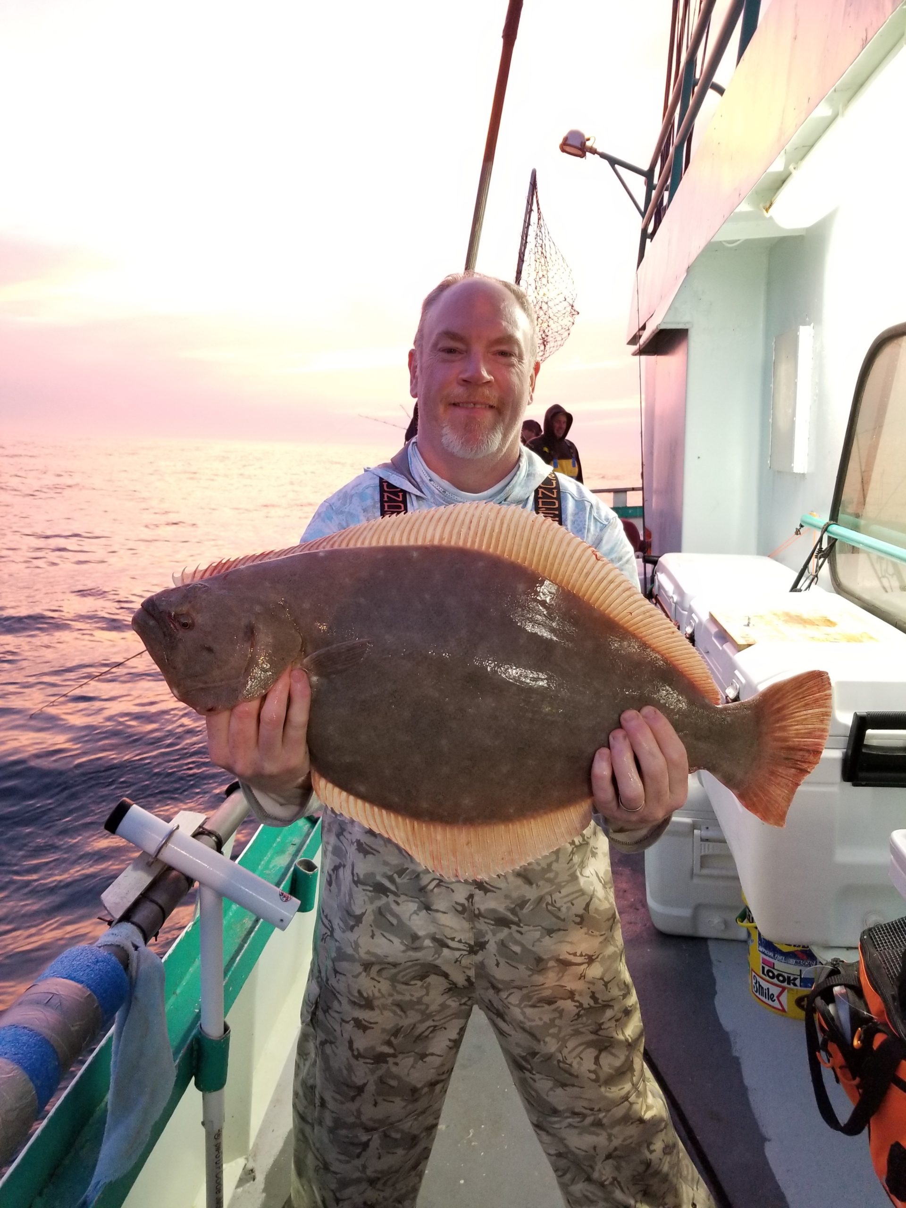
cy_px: 604
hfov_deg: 53.1
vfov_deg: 67.3
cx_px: 453
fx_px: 907
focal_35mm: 26
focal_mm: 4.25
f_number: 1.7
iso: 160
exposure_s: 1/60
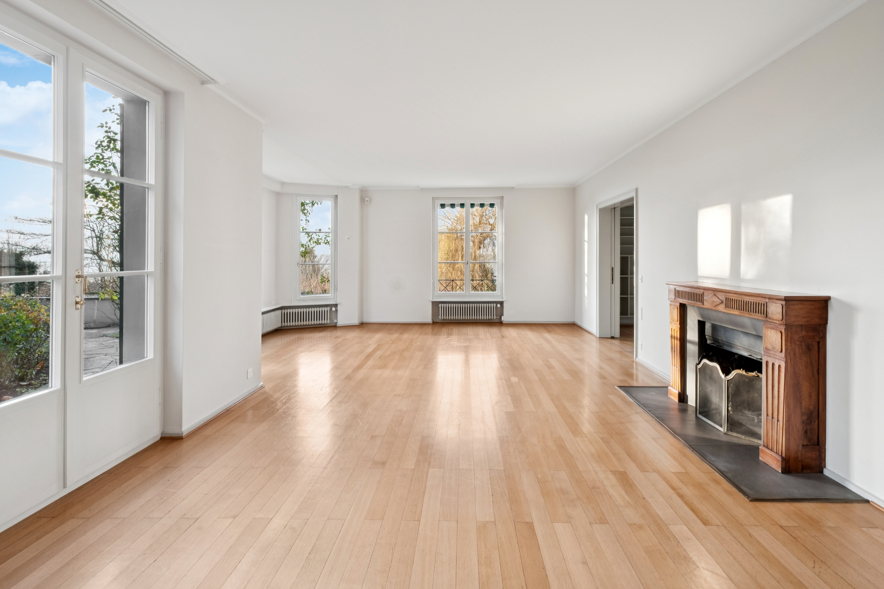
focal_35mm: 15
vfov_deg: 77.3
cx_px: 442
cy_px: 294
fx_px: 368
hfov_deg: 100.4
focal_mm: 10
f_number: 11
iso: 200
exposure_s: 1/5
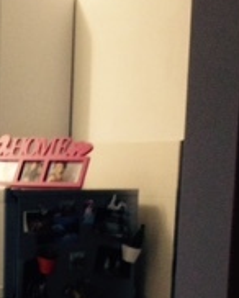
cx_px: -28
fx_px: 1059
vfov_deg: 15.5
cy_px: 342
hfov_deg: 12.6
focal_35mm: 120
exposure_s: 1/20
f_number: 2.4
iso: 200
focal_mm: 4.28
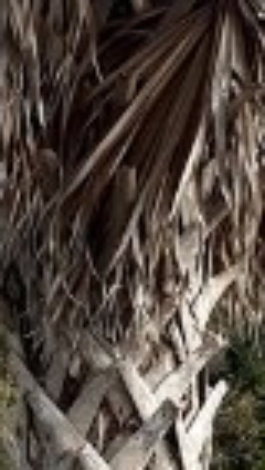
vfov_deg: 11.4
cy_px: 351
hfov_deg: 5.8
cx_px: -659
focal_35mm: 188
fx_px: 2346
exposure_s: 1/2801
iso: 80
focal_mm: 6.76
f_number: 1.78
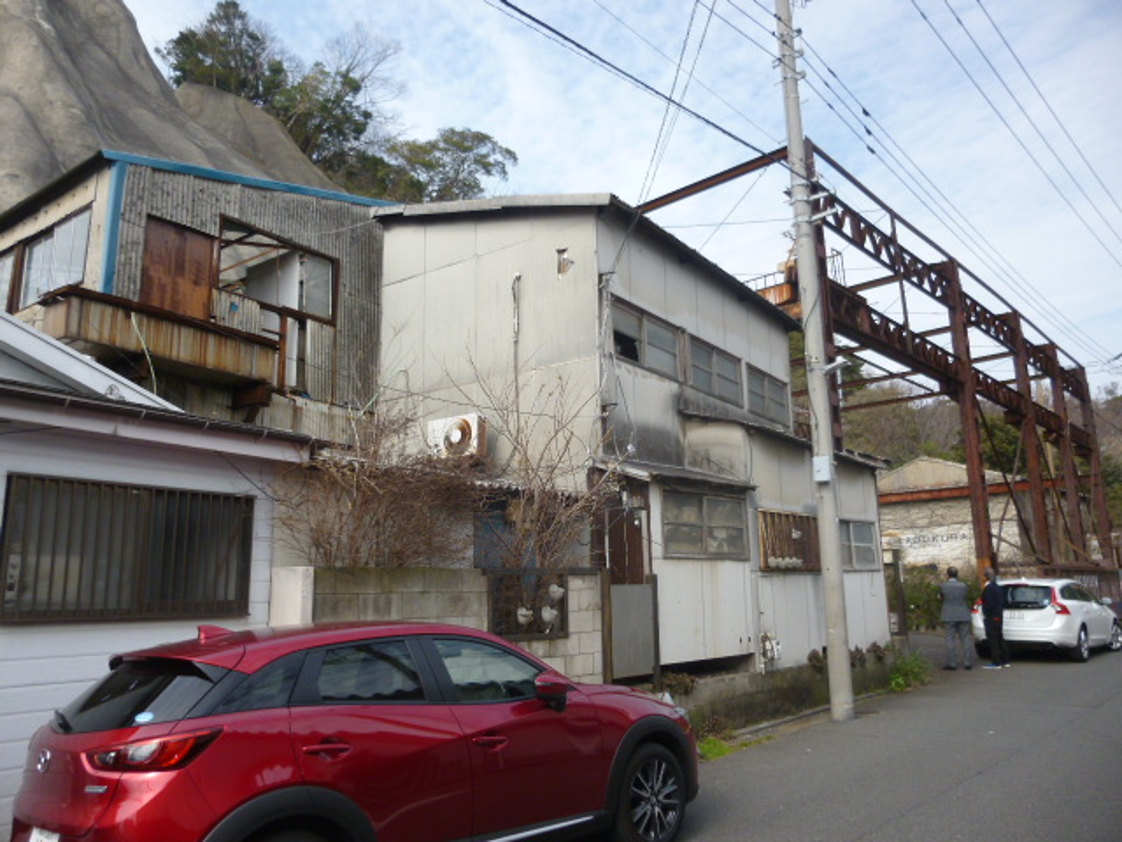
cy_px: 421
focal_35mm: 25
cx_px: 561
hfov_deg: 69.4
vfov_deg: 54.9
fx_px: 810
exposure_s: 1/640
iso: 100
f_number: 3.1
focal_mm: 4.5
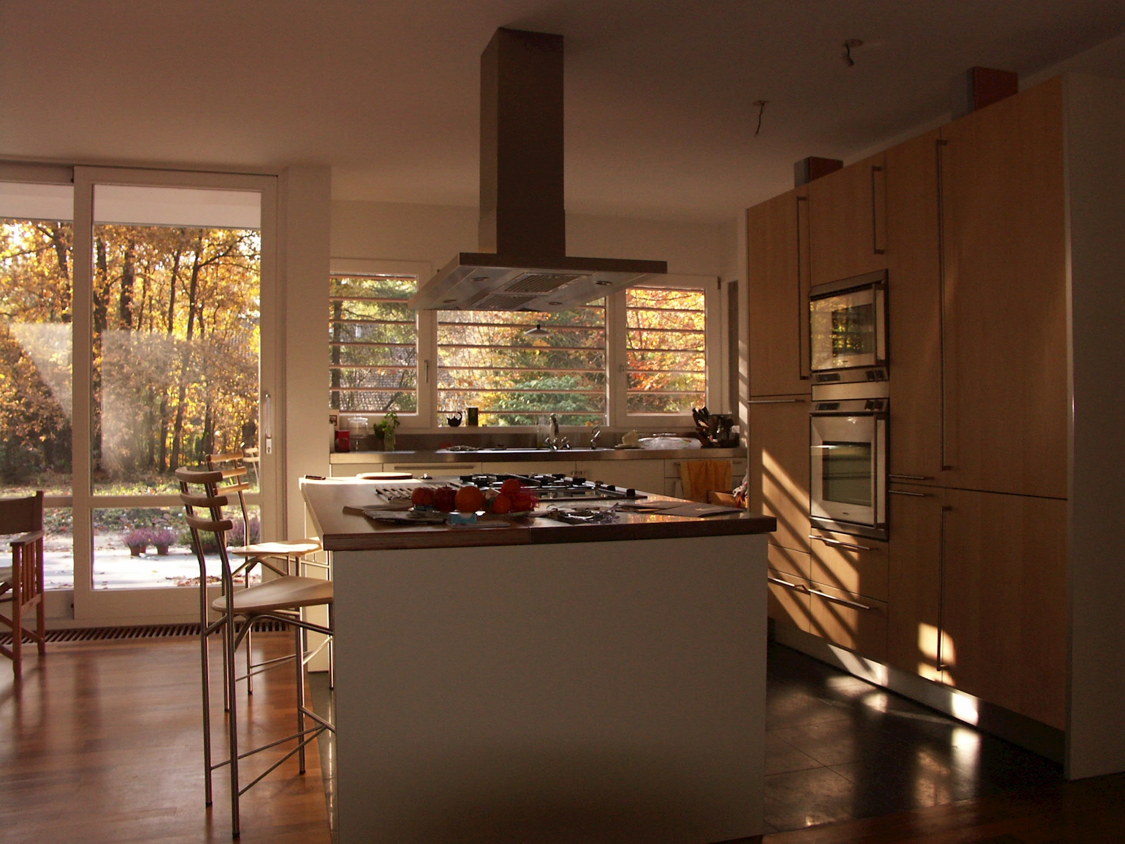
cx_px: 562
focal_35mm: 28
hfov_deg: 63.4
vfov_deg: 49.7
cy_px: 422
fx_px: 910
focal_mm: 7.21
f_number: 2.8
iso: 200
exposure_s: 1/160
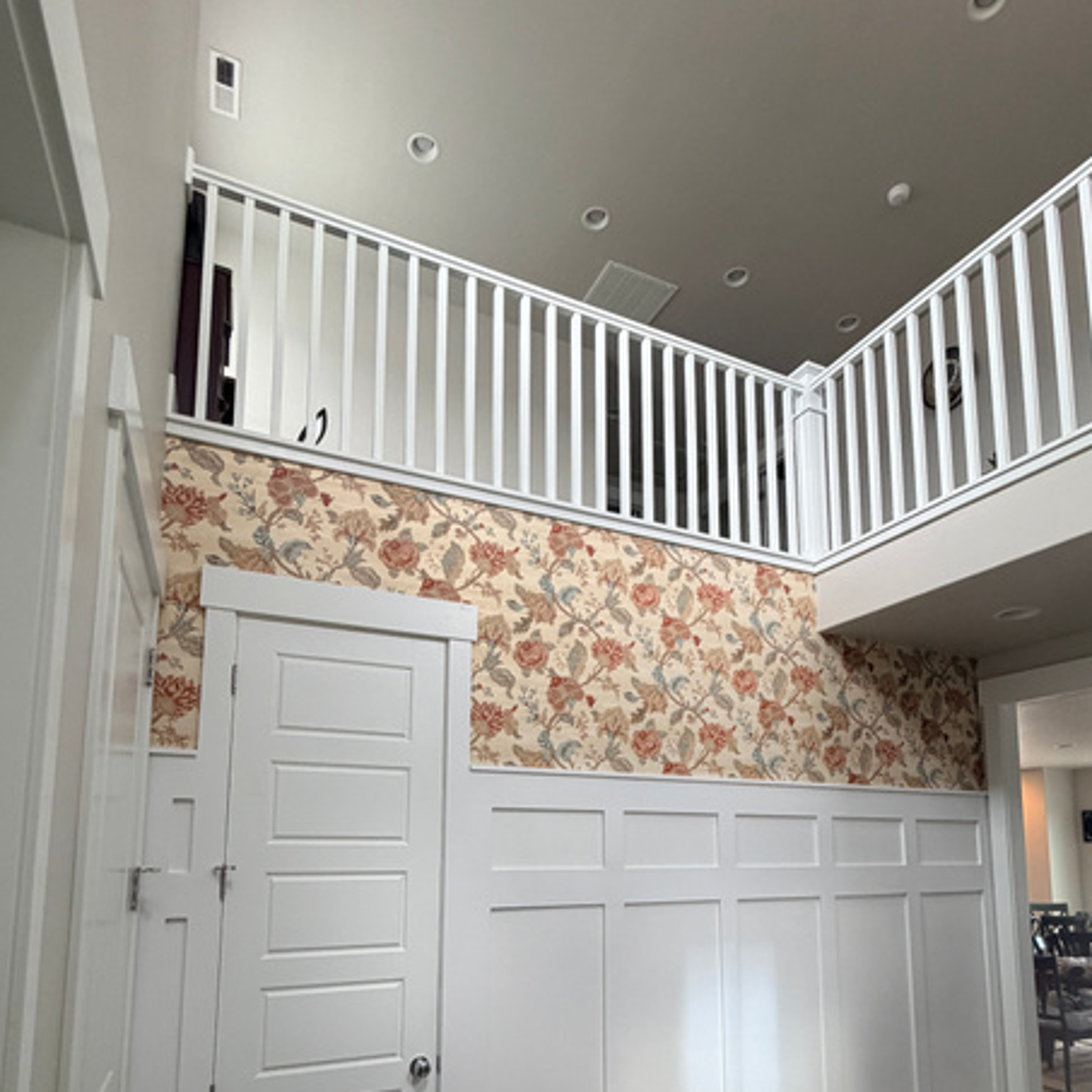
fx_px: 749
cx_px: 569
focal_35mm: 21
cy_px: 776
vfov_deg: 68.9
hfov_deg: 72.1
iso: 200
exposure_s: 1/121
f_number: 2.2
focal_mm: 2.22
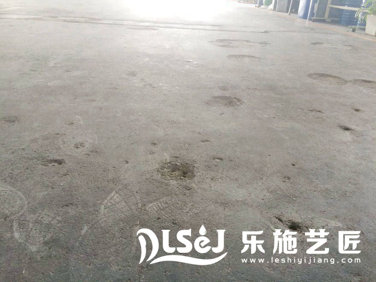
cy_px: 141
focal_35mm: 29
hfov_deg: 61.7
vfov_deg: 48.2
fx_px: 315
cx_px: 188
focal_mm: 4.15
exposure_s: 1/30
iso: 80
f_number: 2.2
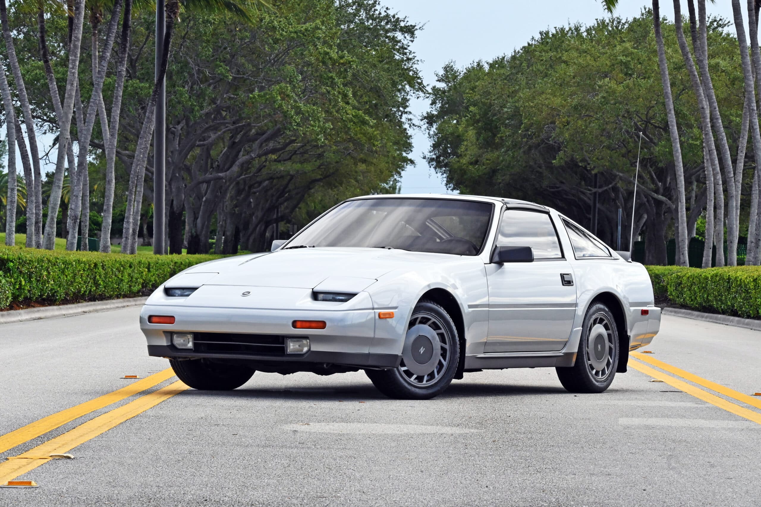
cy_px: 254
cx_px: 380
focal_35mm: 158
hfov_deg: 13.0
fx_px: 3329
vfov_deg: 8.7
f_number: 16
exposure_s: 1/160
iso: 1000
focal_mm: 105
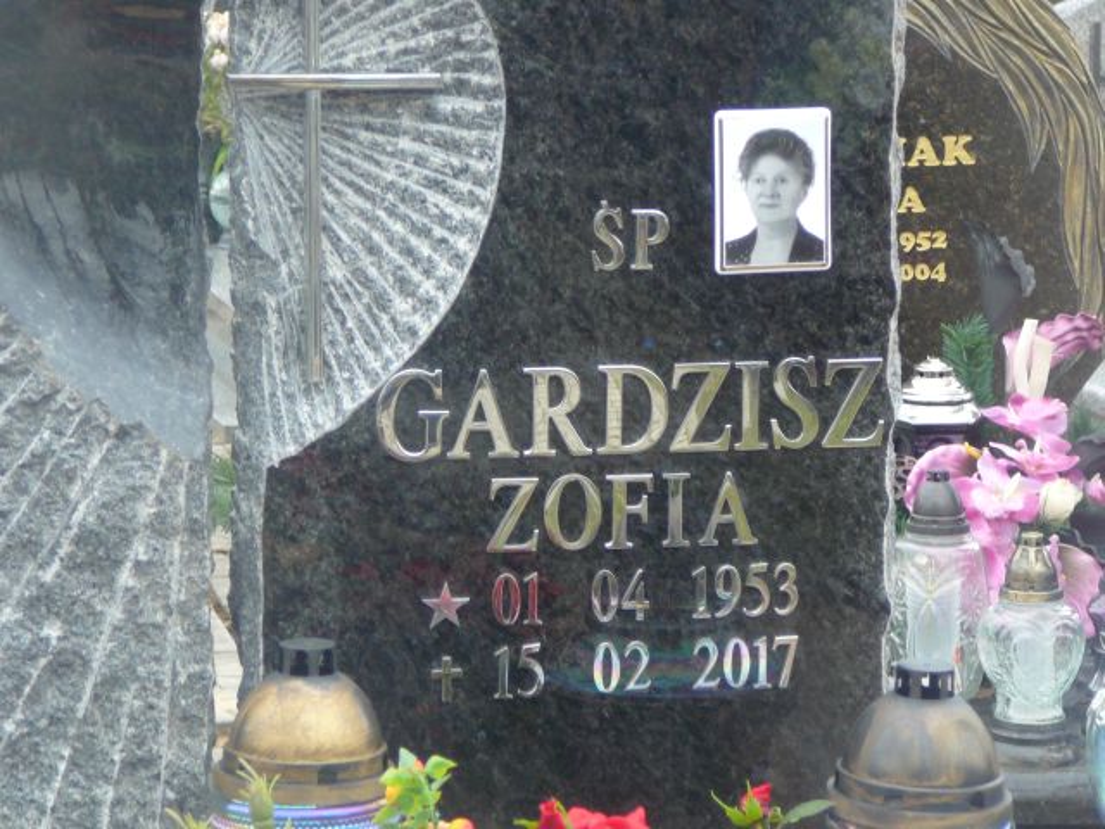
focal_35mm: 128
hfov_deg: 15.4
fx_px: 4086
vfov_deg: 11.6
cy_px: 414
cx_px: 552
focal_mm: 19
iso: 125
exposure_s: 1/30
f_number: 3.9
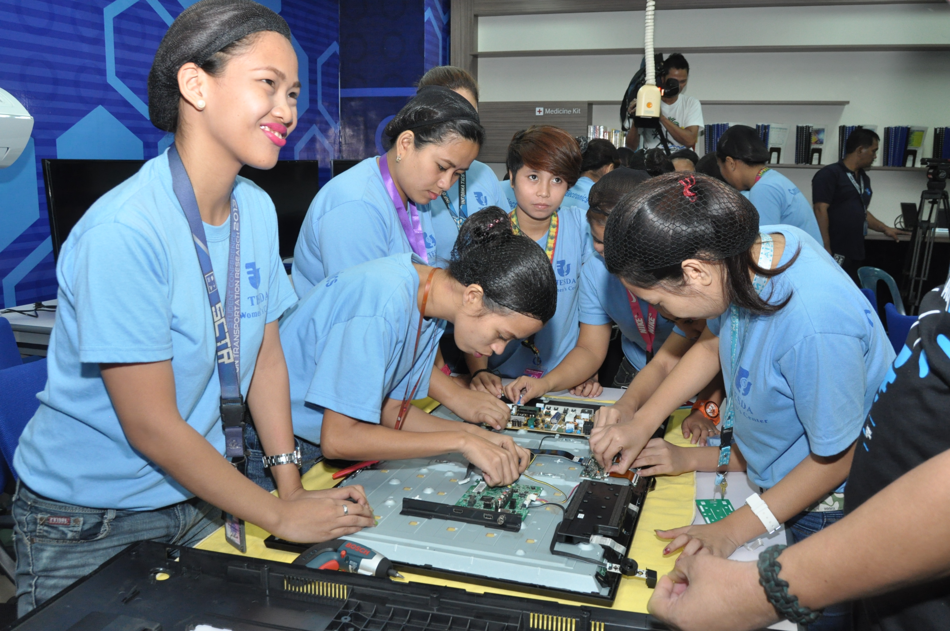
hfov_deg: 62.0
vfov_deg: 43.5
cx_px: 475
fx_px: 791
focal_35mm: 30
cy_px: 316
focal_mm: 20
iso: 1000
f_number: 7.1
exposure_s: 1/60
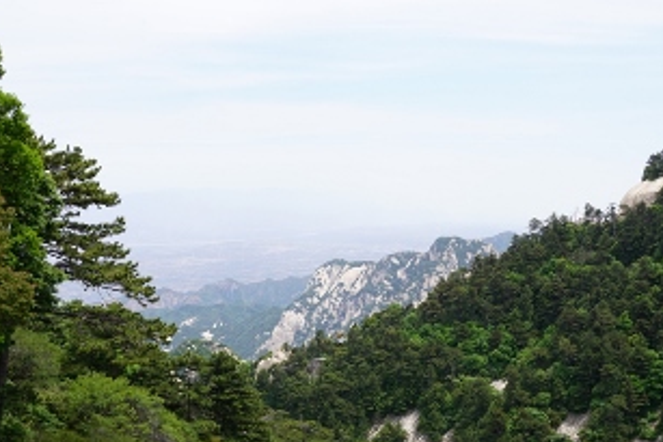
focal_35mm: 43
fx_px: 792
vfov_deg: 31.1
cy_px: 268
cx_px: 333
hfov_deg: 45.4
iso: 100
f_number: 10
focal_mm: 22
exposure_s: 1/160
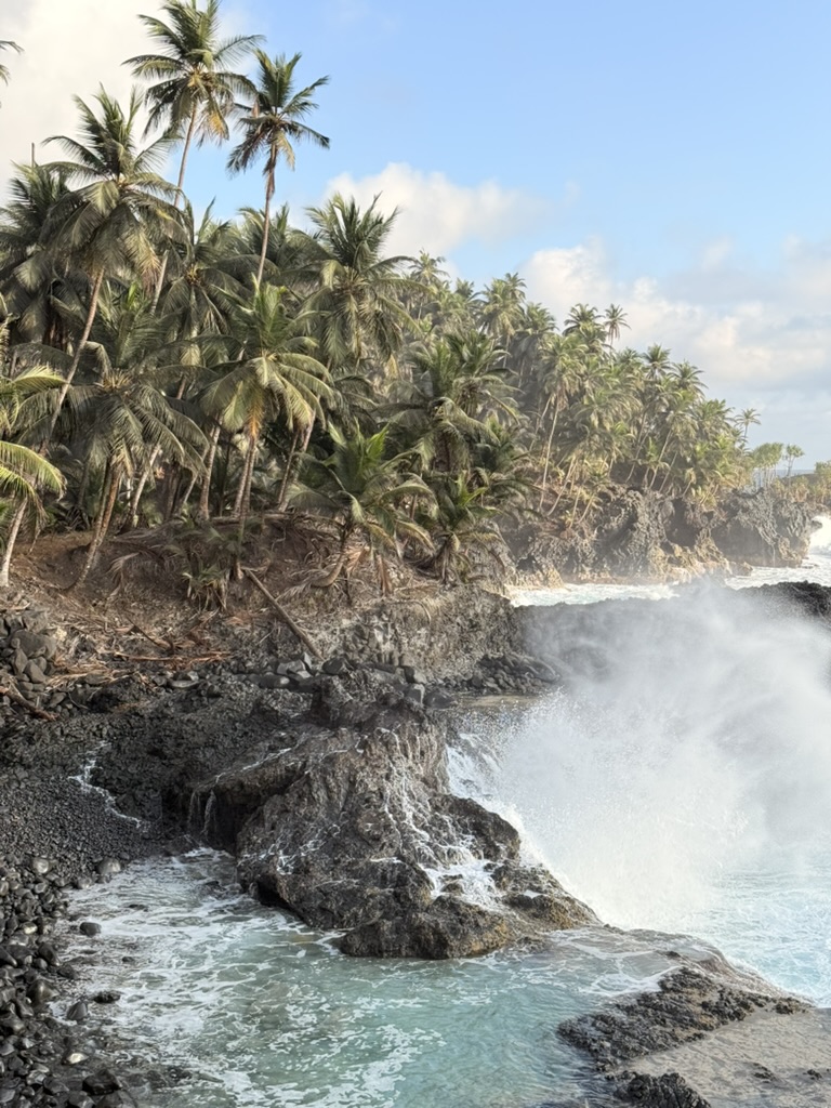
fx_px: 1536
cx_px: 416
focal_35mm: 48
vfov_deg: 39.7
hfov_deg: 30.3
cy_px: 554
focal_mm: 6.76
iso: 64
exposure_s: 1/1513
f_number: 1.78
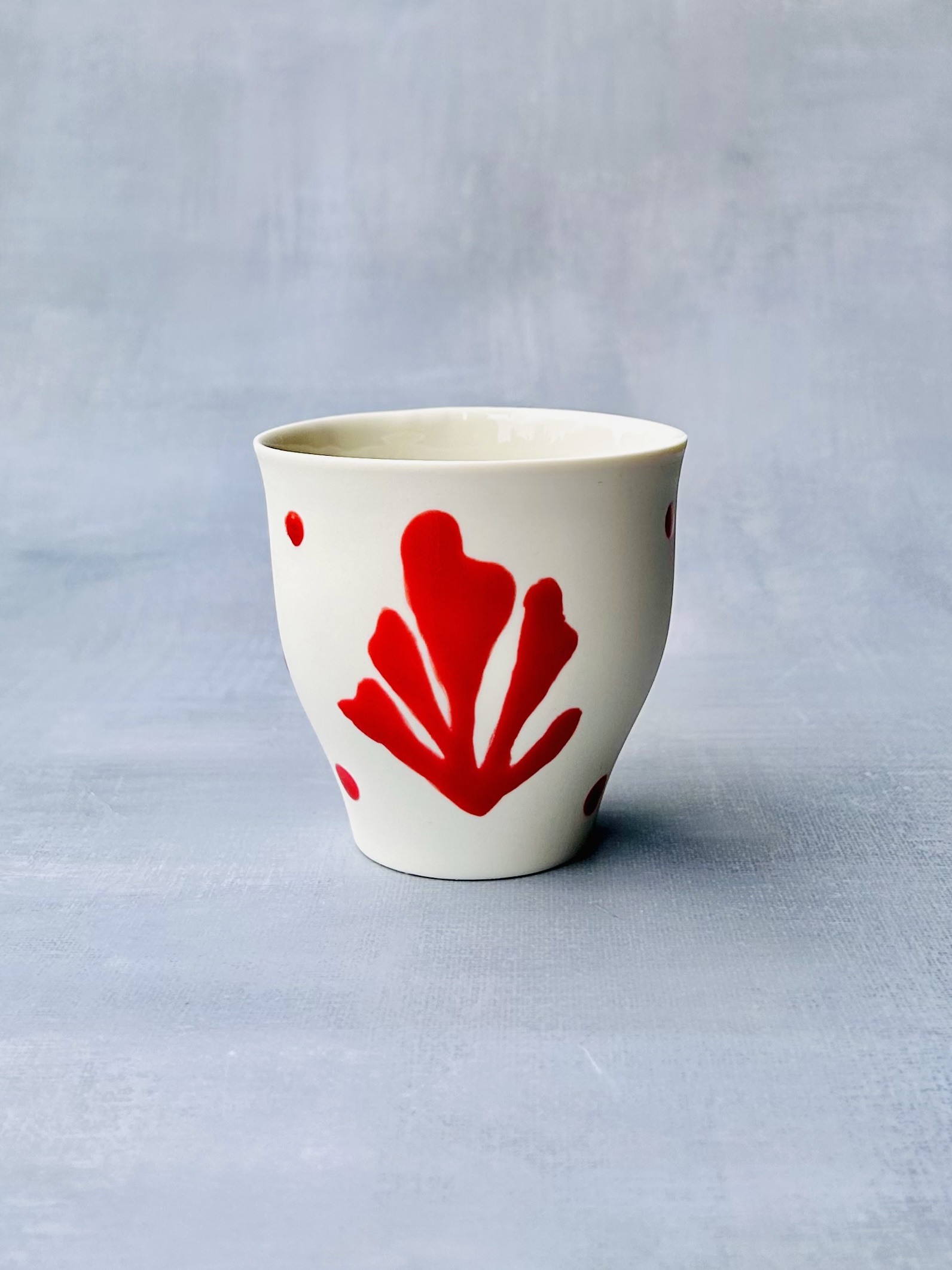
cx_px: 476
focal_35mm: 26
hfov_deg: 53.1
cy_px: 635
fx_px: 953
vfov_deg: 67.3
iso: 50
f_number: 1.5
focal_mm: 5.7
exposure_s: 1/1089
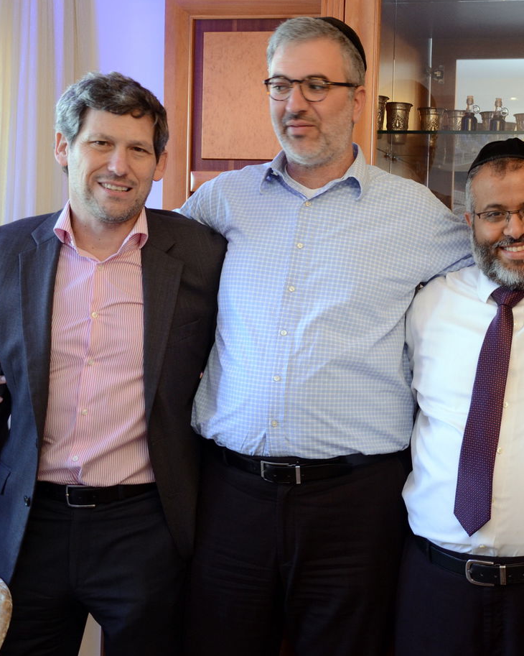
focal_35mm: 56
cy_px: 324
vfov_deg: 33.6
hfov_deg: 26.5
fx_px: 1086
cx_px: 441
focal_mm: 26
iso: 1000
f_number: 4
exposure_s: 1/80
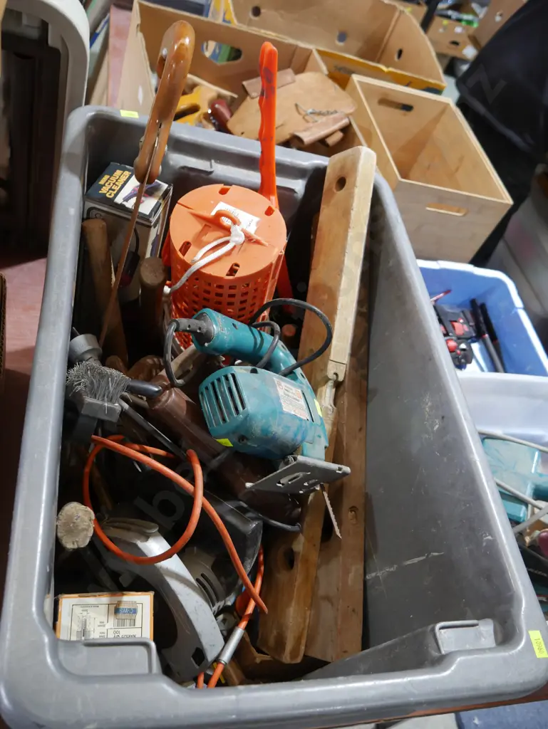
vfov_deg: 63.4
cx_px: 274
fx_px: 591
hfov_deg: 49.8
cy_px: 364
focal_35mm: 28
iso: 640
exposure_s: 1/60
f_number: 3.5
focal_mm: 14
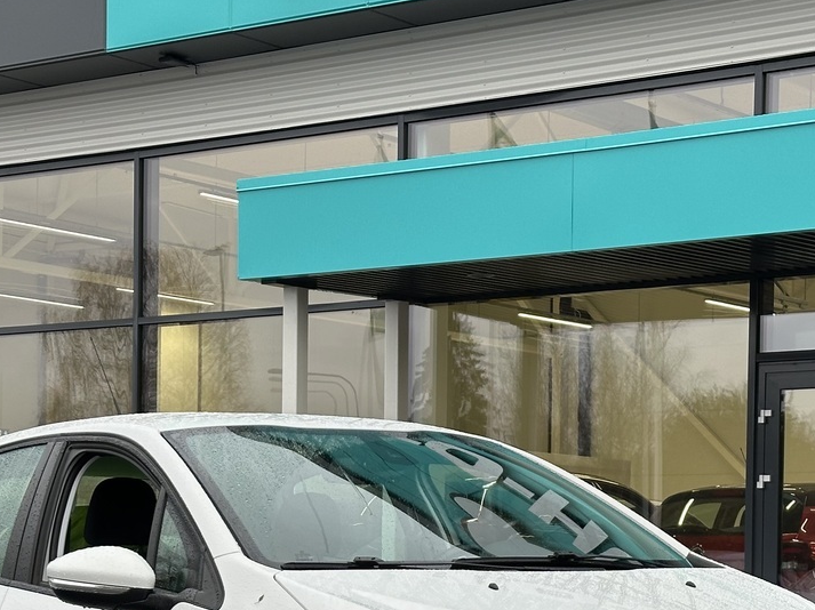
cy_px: 595
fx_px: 2283
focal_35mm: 97
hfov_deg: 20.2
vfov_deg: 15.0
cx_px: 406
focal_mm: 6.86
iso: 50
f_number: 1.78
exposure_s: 1/160
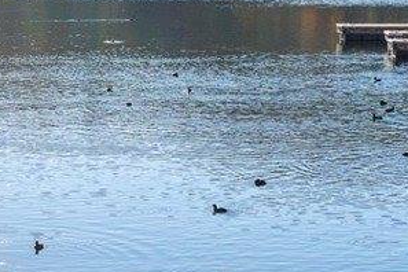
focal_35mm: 155
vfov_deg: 8.8
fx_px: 1757
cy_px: -20
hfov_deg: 13.2
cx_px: 192
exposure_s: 1/2000
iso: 320
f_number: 6.3
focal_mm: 30
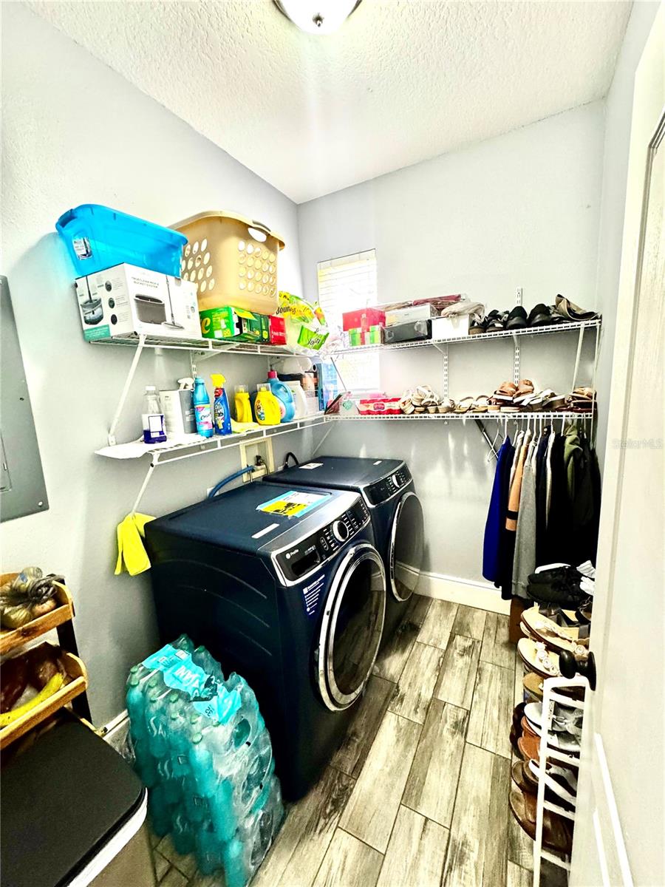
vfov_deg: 102.1
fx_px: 359
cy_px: 444
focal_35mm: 14
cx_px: 332
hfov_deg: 85.7
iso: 400
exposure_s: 1/60
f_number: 2.2
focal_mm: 2.22
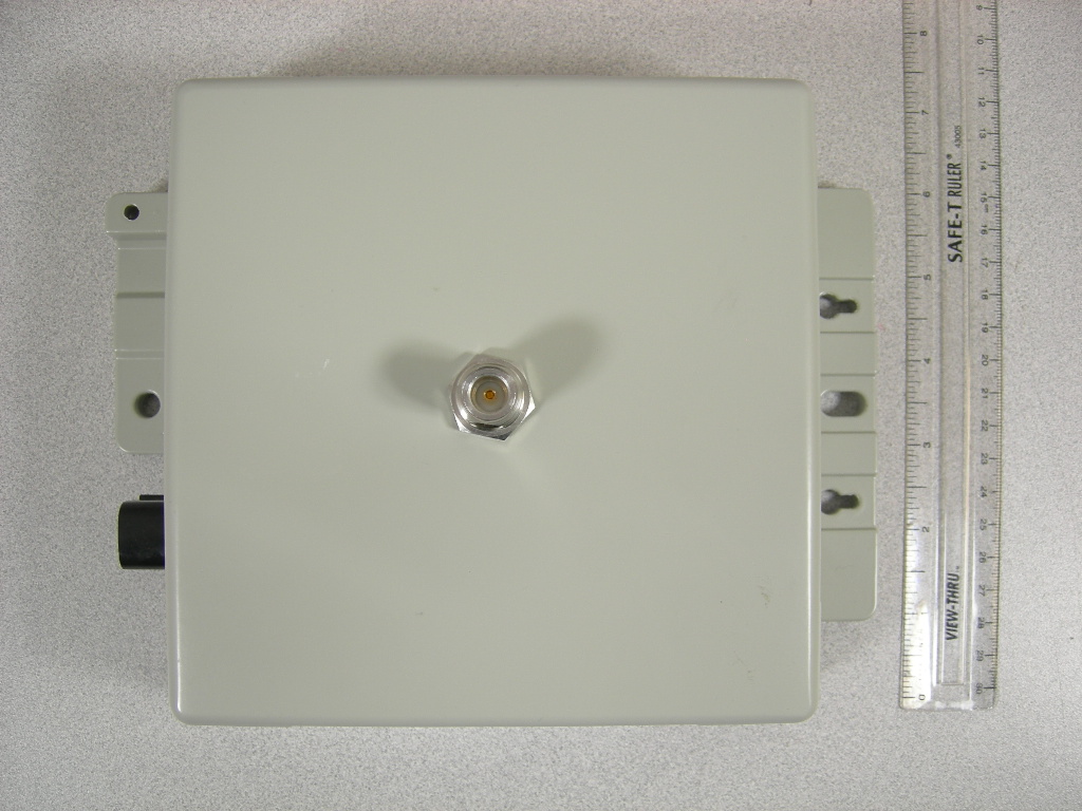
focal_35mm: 36
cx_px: 541
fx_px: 1125
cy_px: 406
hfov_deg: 51.4
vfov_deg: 39.7
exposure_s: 1/52.7
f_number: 3
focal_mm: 7.5
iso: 64
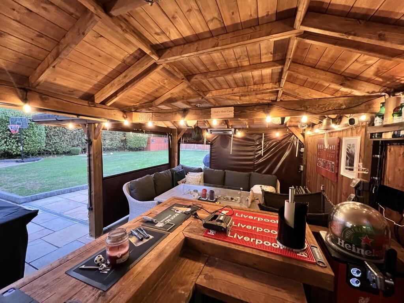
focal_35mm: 13
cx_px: 202
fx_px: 152
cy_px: 152
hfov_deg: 106.2
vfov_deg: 89.9
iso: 800
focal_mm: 1.57
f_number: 1.8
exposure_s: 1/50
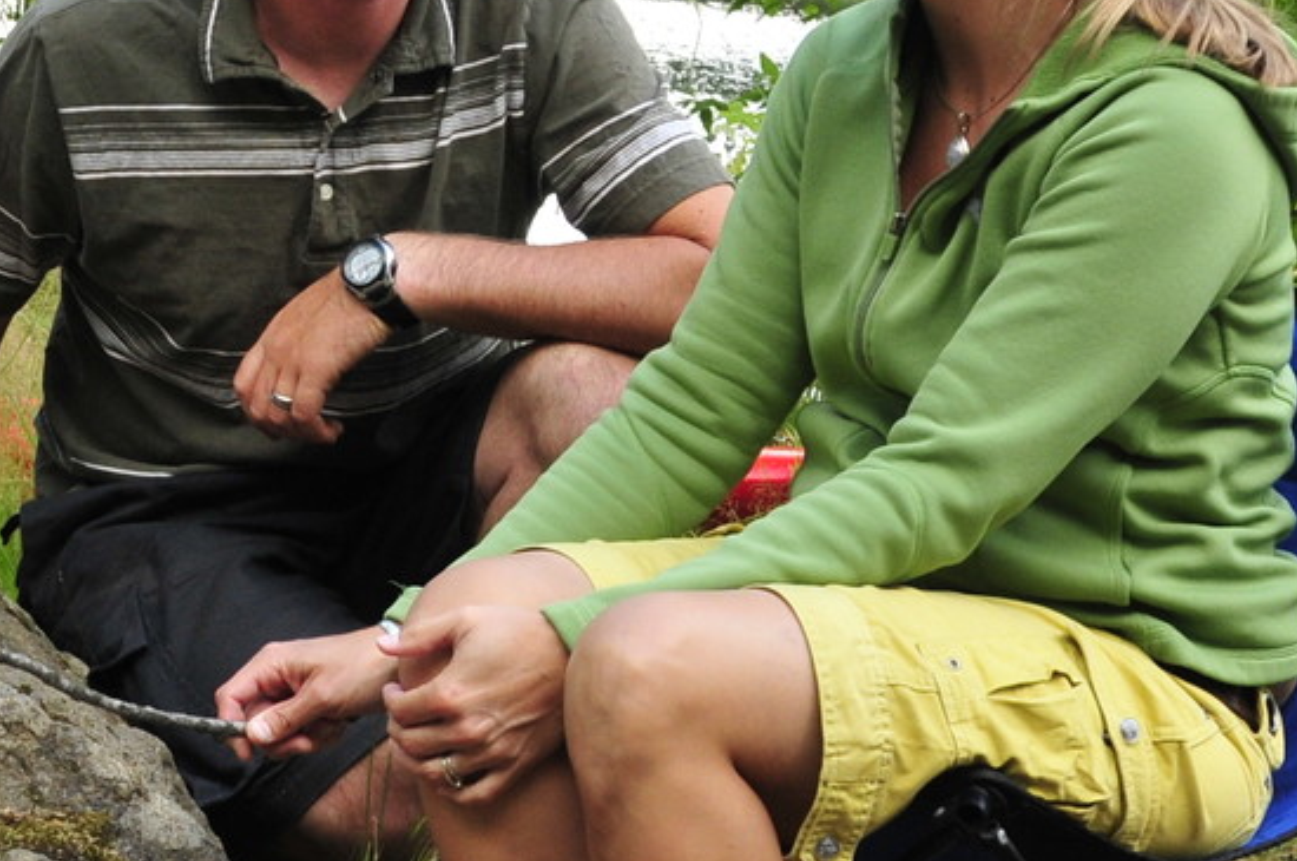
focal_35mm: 131
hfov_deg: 15.6
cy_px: 59
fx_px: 4713
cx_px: 384
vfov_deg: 10.4
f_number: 6.3
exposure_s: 1/80
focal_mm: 24
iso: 400
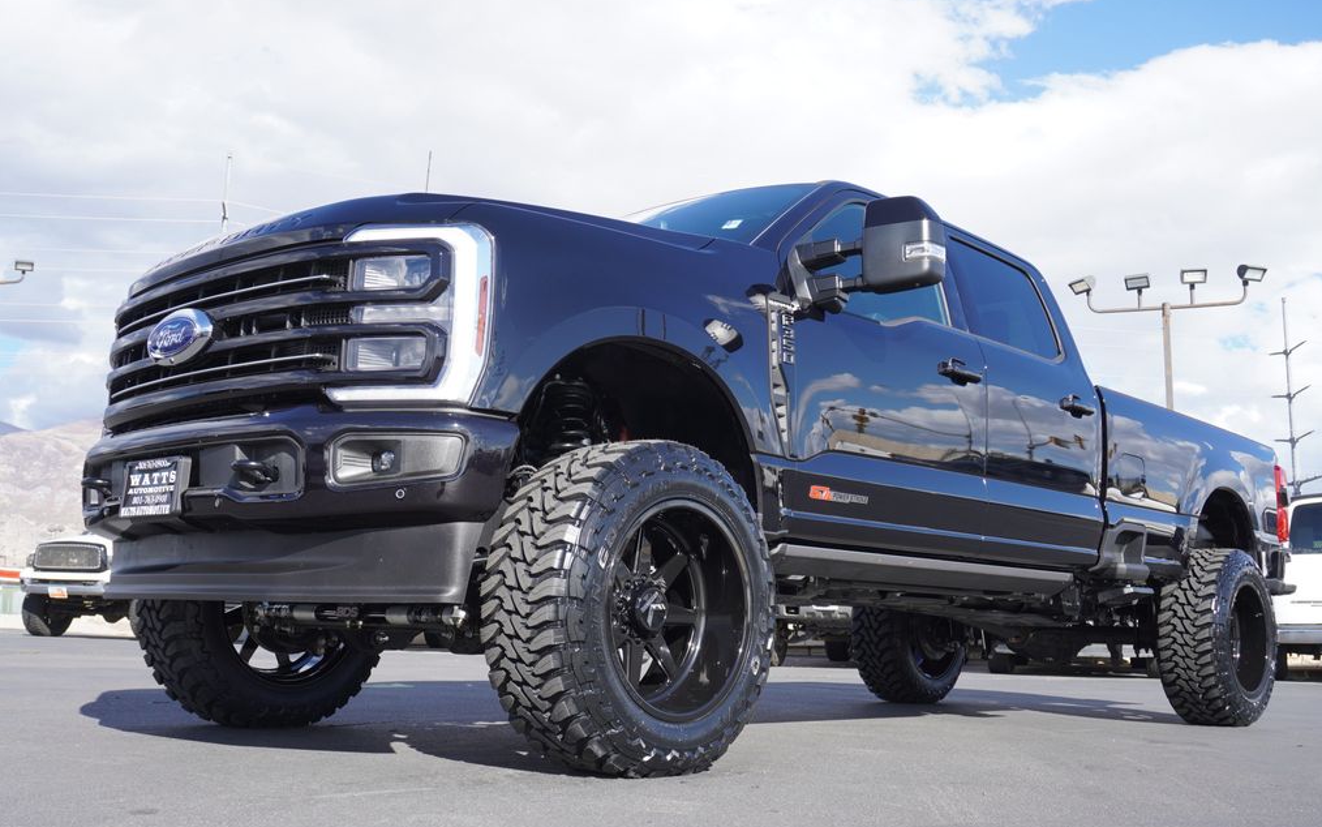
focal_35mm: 36
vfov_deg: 35.8
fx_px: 1280
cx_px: 666
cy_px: 437
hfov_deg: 54.6
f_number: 6.3
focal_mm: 23
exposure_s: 1/160
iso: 100
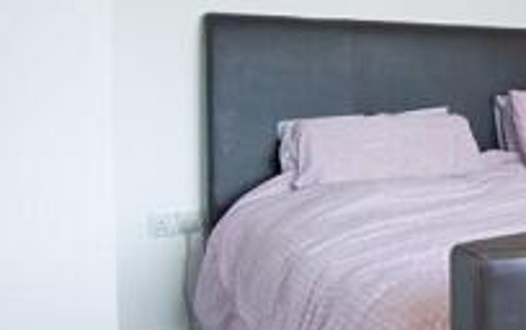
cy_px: 102
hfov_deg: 27.6
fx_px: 703
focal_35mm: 49
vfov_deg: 26.2
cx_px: 795
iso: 2500
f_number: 4
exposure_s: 1/160
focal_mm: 10
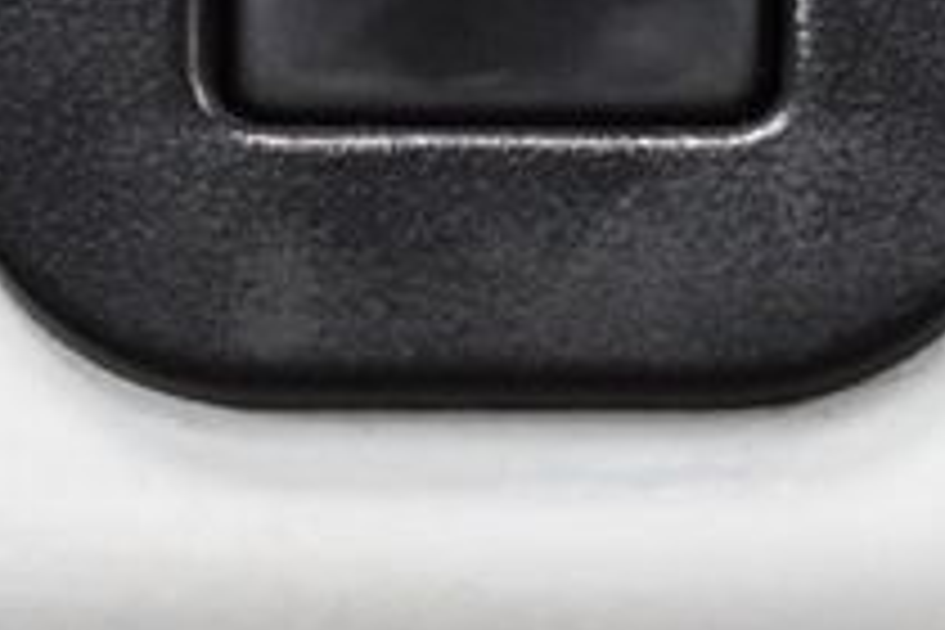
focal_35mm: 336
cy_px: -158
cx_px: 608
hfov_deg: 6.1
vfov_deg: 4.1
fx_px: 8819
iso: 3200
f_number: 5.6
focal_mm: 55
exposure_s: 1/125
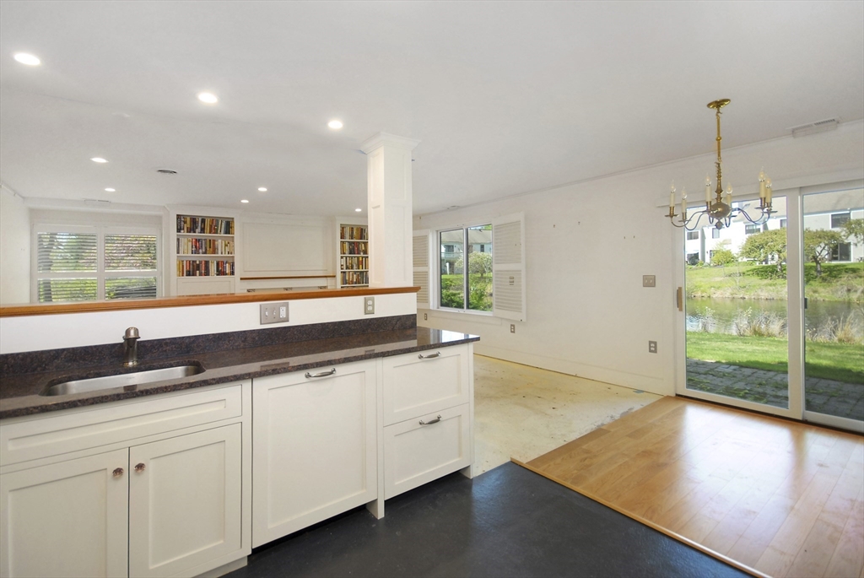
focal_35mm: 15
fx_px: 360
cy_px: 289
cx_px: 432
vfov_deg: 77.5
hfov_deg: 100.3
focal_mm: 10
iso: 500
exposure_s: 1/60
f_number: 5
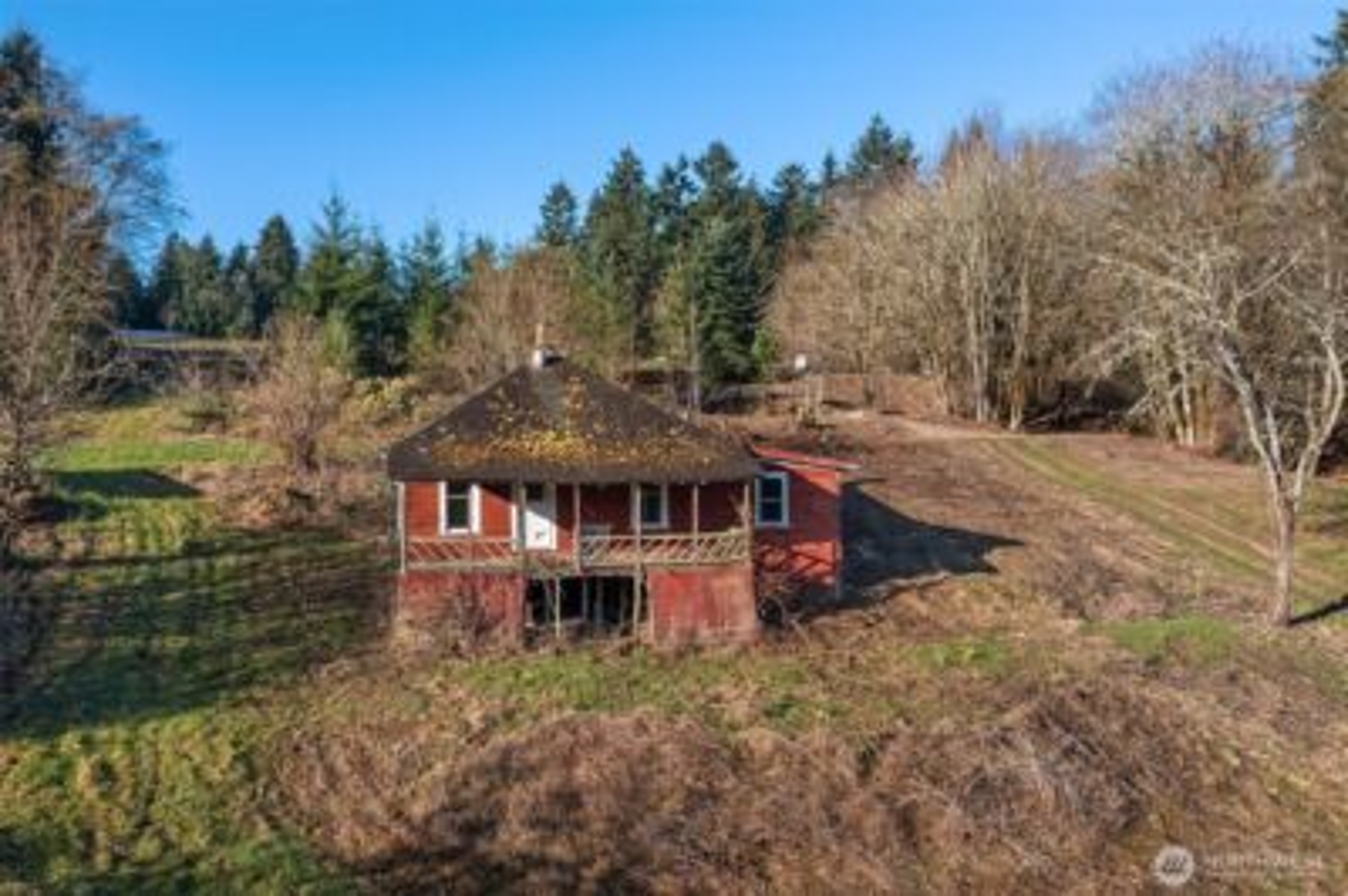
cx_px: 674
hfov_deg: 65.5
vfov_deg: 46.3
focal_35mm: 28
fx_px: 1048
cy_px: 448
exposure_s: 1/500
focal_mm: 10.26
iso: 100
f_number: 5
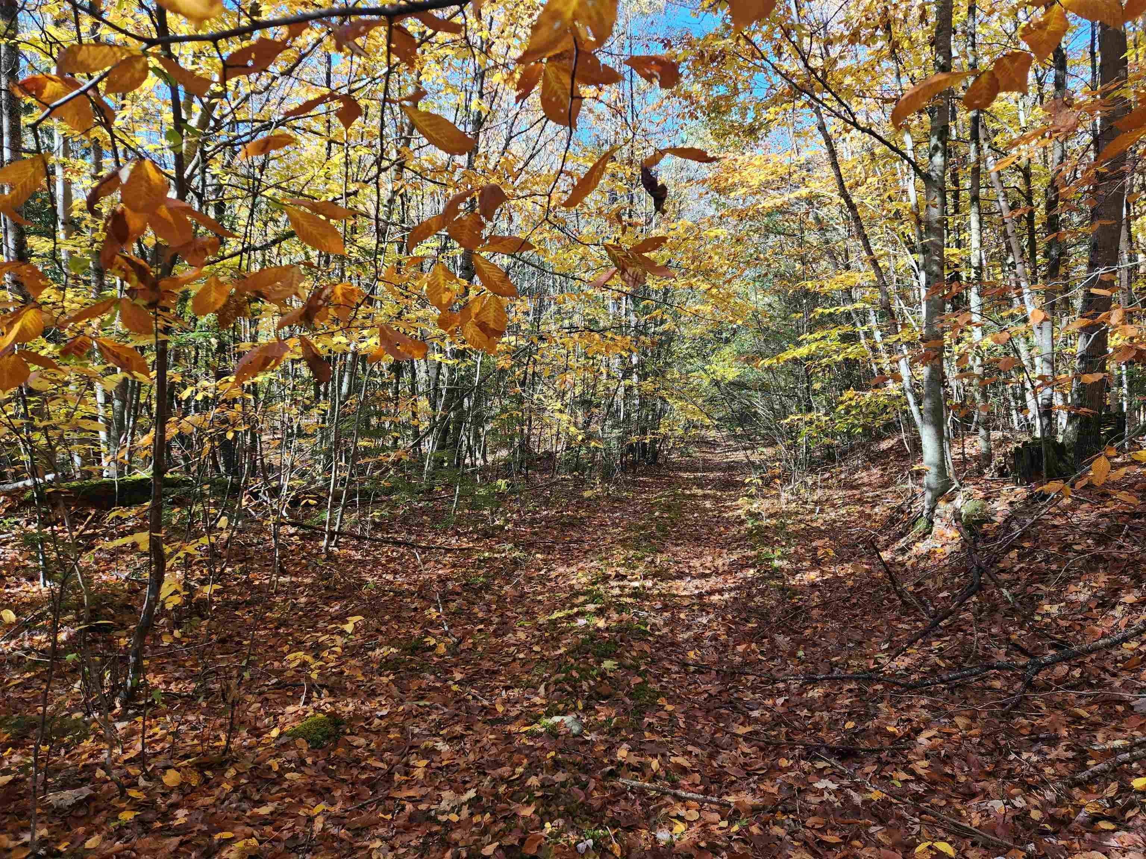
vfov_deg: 58.9
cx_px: 573
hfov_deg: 73.9
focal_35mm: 23
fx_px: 761
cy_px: 430
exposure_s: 1/180
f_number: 1.8
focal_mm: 5.4
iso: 32
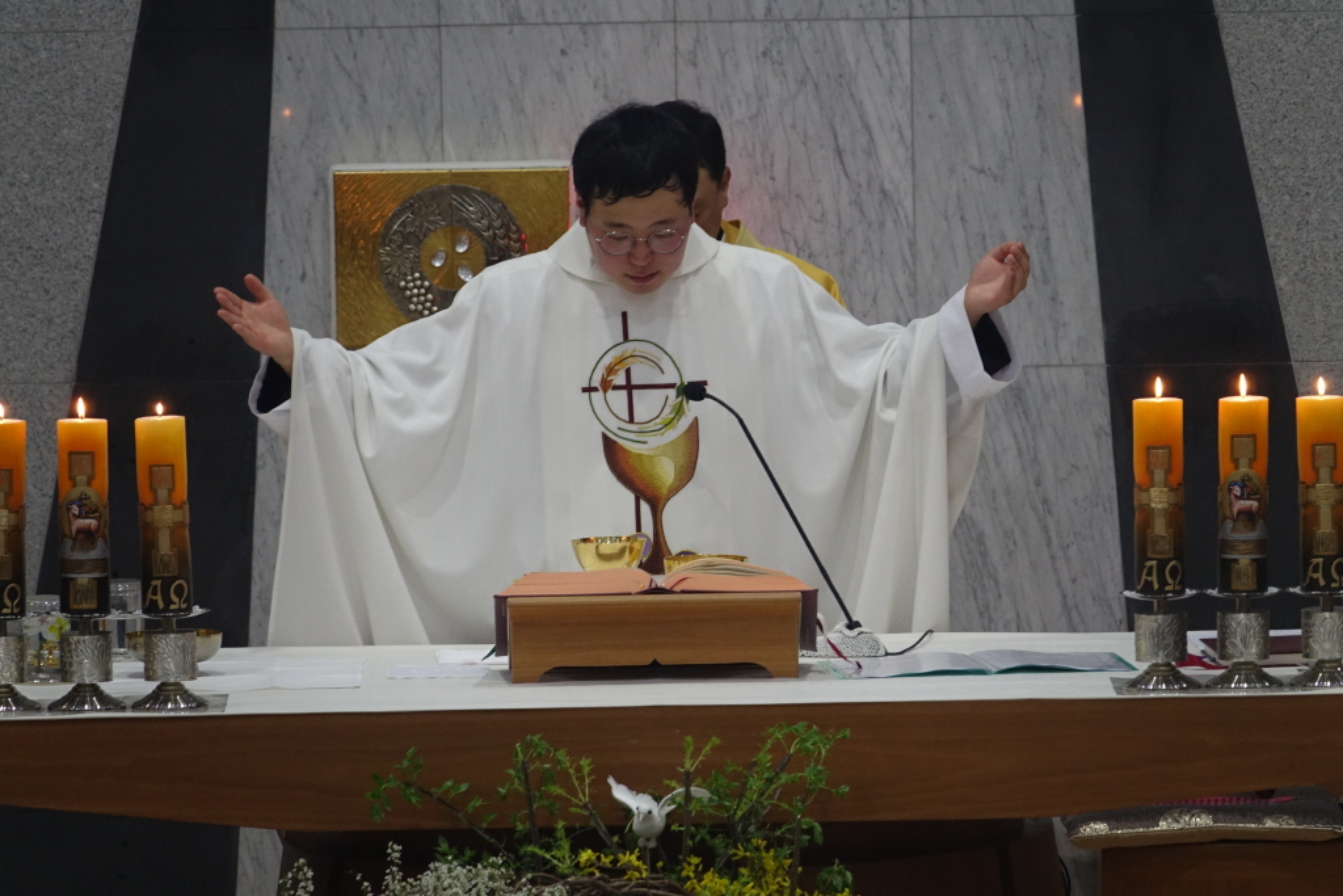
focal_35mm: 390
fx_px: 14550
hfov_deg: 5.3
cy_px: 448
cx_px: 672
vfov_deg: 3.5
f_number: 4
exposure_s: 1/60
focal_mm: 143.15
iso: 800
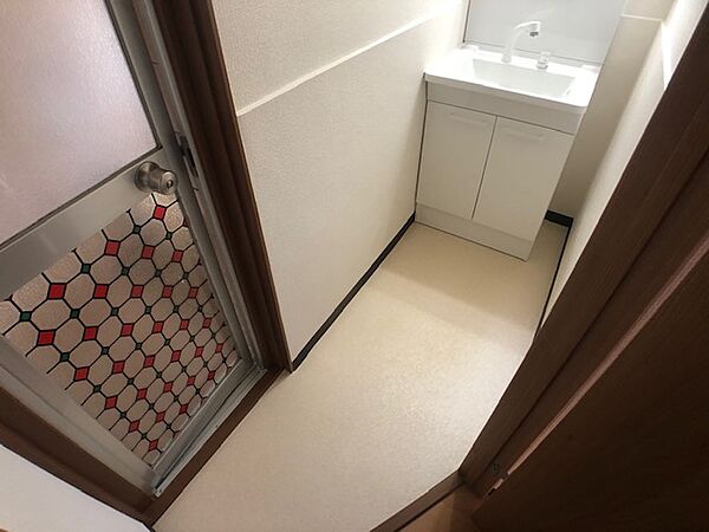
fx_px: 573
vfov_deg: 49.7
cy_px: 266
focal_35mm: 28
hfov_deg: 63.4
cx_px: 354
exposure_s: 1/15
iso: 64
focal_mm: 4
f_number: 1.8
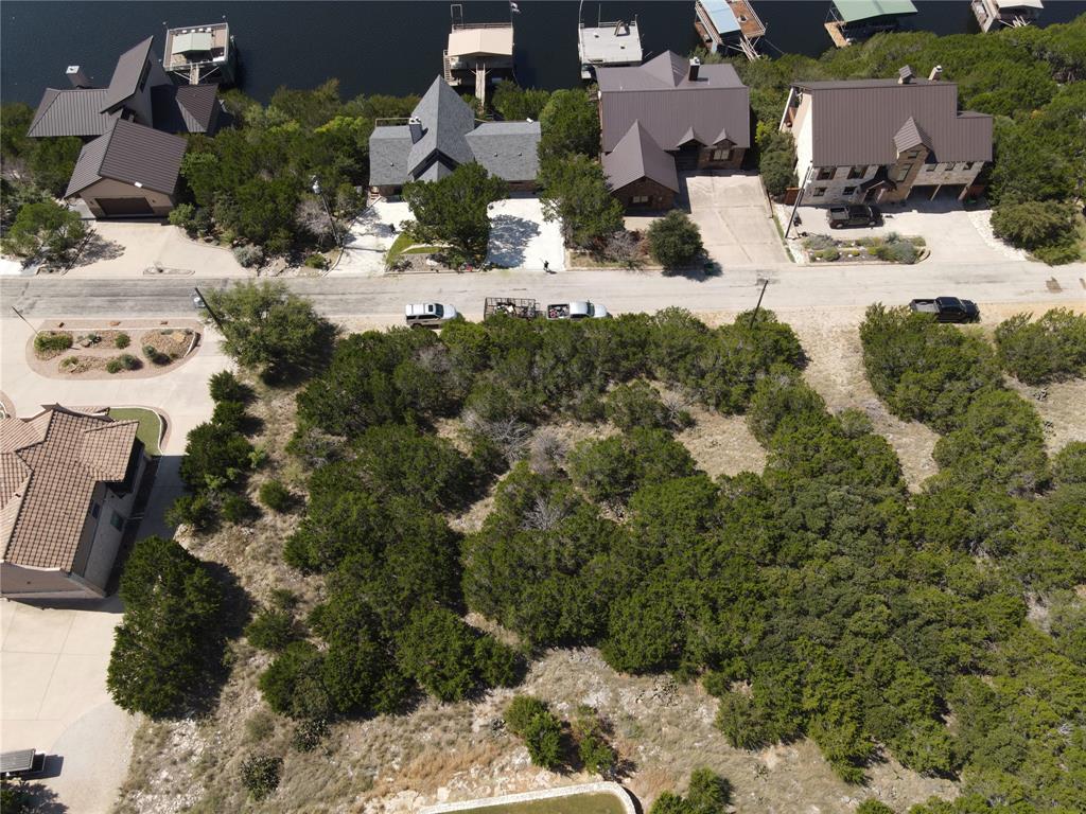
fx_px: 753
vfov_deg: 56.8
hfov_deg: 71.6
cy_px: 407
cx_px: 543
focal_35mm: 24
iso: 100
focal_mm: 4.5
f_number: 2.8
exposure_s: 1/500
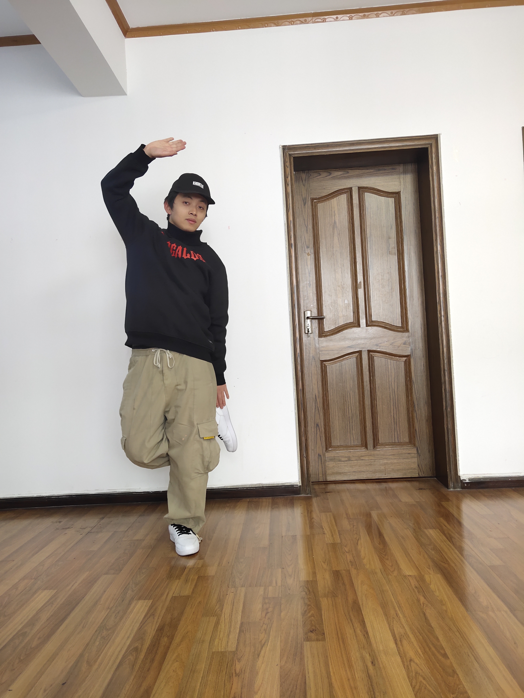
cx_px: 262
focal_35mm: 29
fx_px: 585
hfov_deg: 48.2
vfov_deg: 61.7
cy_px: 349
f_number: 1.8
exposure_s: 1/50
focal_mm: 4.27
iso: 190
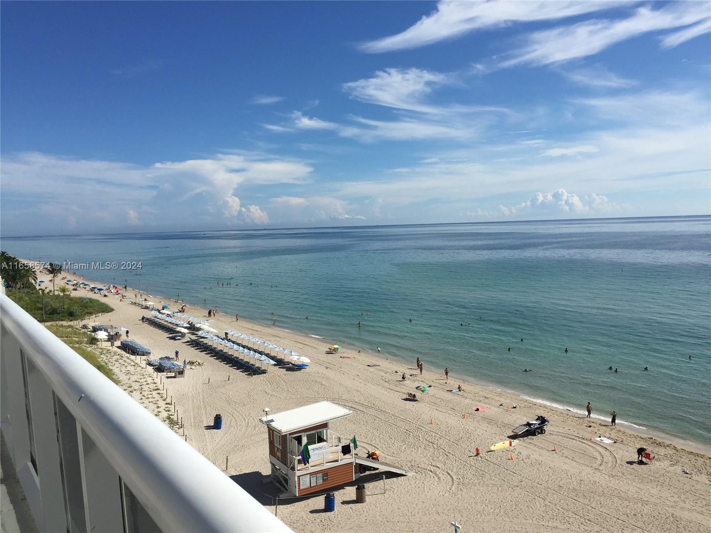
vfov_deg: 48.2
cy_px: 266
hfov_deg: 61.7
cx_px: 356
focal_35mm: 29
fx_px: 596
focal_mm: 4.15
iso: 32
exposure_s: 1/3968
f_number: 2.2
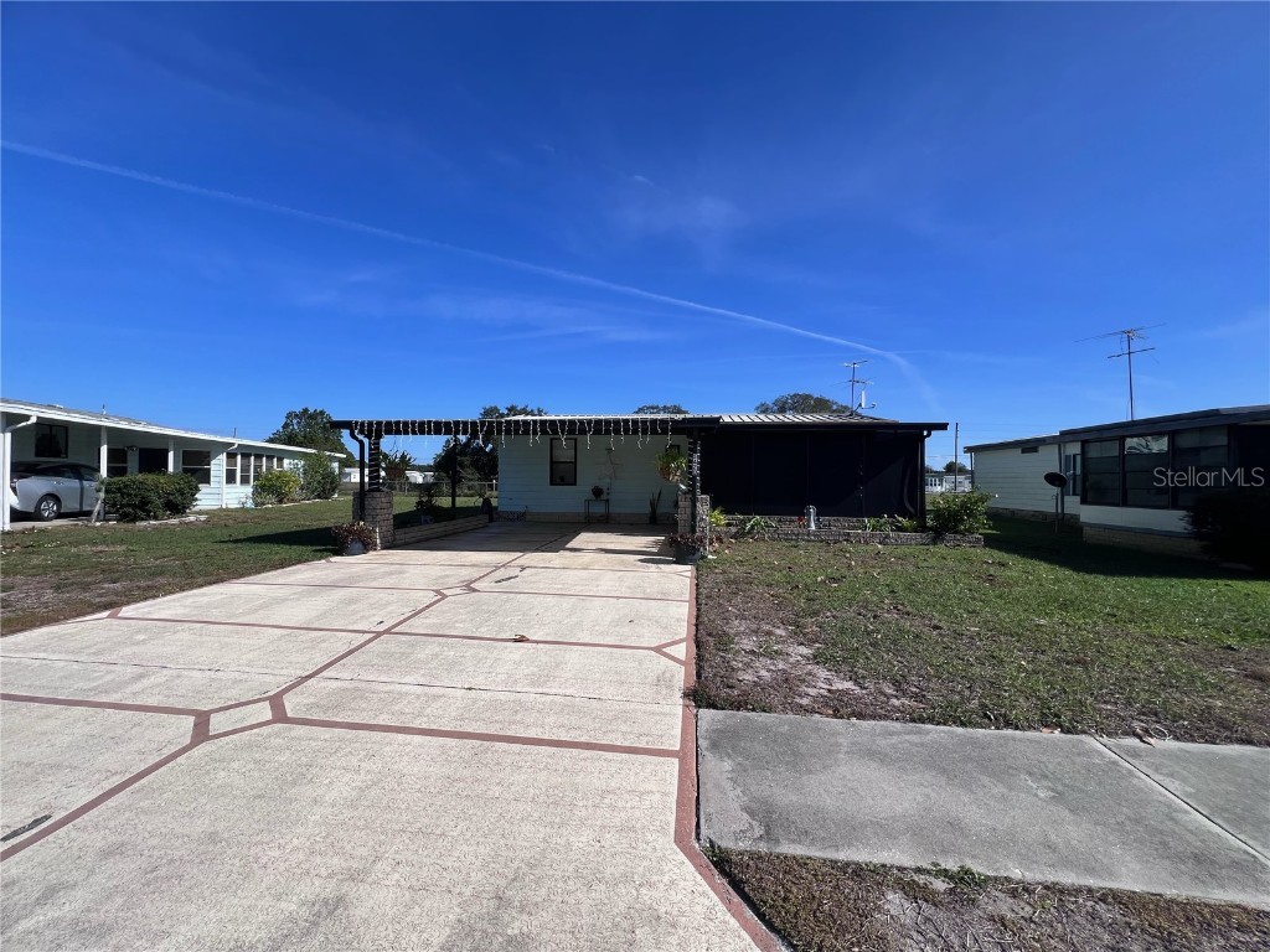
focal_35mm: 13
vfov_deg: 89.9
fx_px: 477
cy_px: 476
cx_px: 635
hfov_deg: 106.2
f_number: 1.8
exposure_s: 1/2053
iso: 32
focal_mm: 1.57
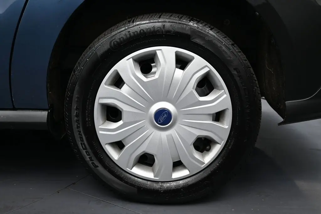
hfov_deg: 51.3
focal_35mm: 38
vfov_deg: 35.5
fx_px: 334
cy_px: 107
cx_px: 160
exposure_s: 1/125
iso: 400
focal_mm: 25
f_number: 4.2
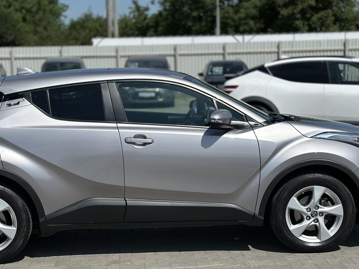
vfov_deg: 19.6
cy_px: 173
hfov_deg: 26.0
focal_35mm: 75
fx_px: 778
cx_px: 160
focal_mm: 6.86
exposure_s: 1/12048
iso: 100
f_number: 1.78
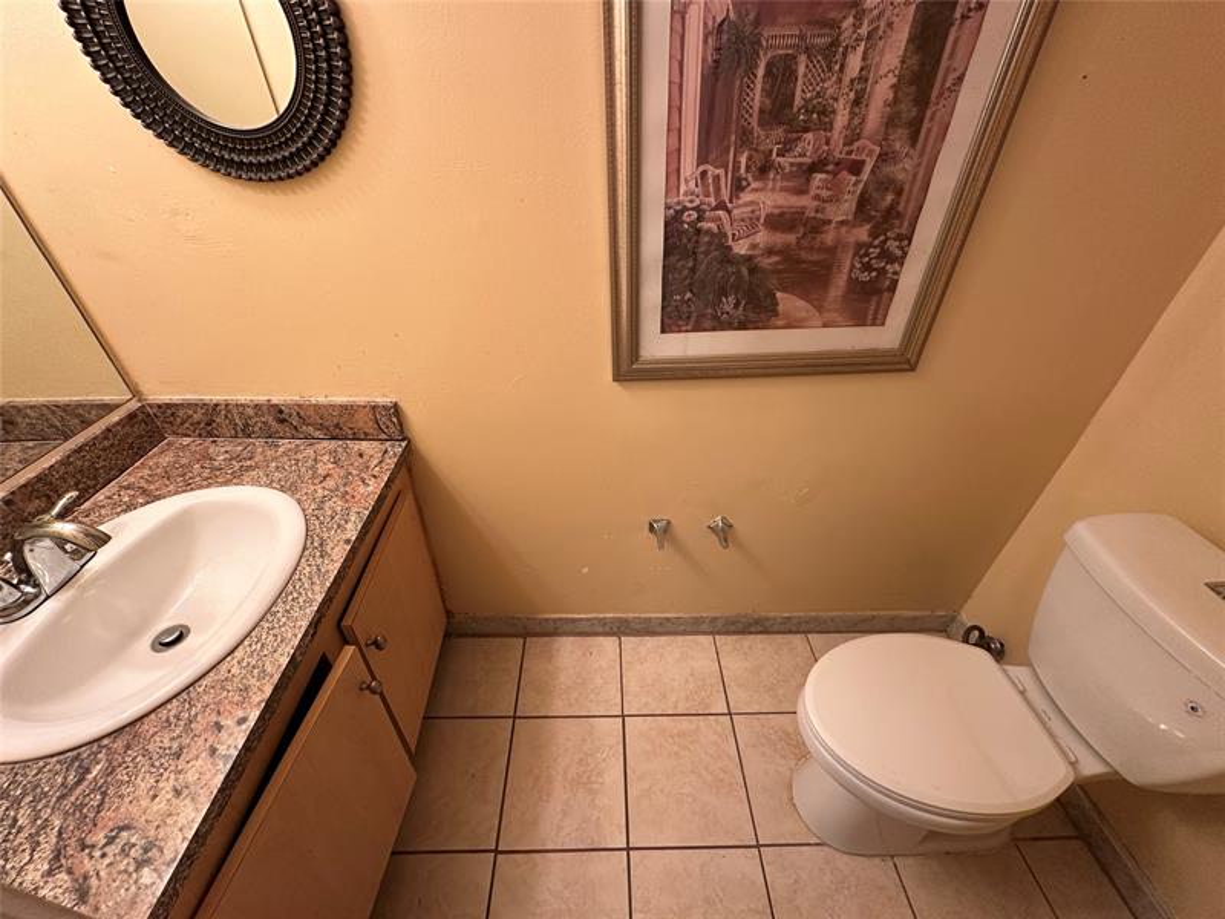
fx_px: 495
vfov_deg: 85.7
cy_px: 460
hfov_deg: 102.1
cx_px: 612
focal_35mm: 14
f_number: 2.2
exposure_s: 1/60
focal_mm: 2.22
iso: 200
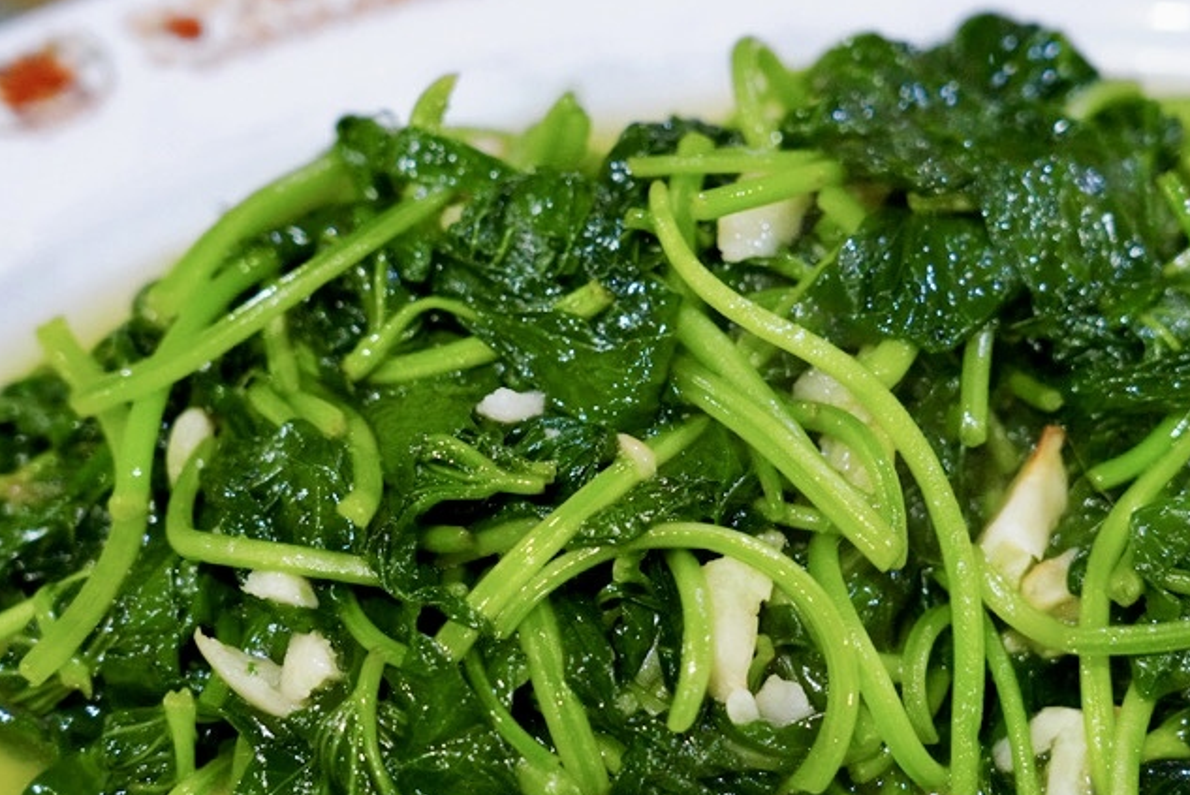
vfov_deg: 11.6
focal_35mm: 118
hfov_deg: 17.3
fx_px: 3903
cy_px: 439
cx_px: 684
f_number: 5.6
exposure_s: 1/125
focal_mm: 73
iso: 6400
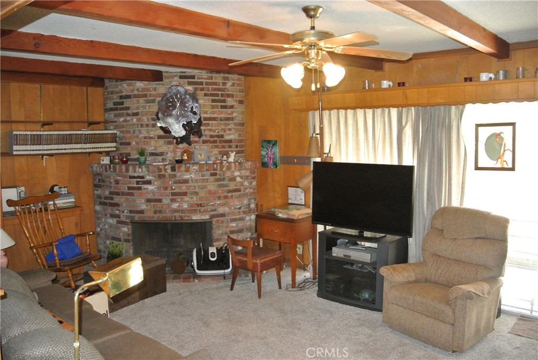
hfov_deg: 63.6
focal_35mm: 29
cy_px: 180
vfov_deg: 45.1
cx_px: 269
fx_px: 434
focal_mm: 11
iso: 1250
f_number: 3.5
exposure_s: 1/60
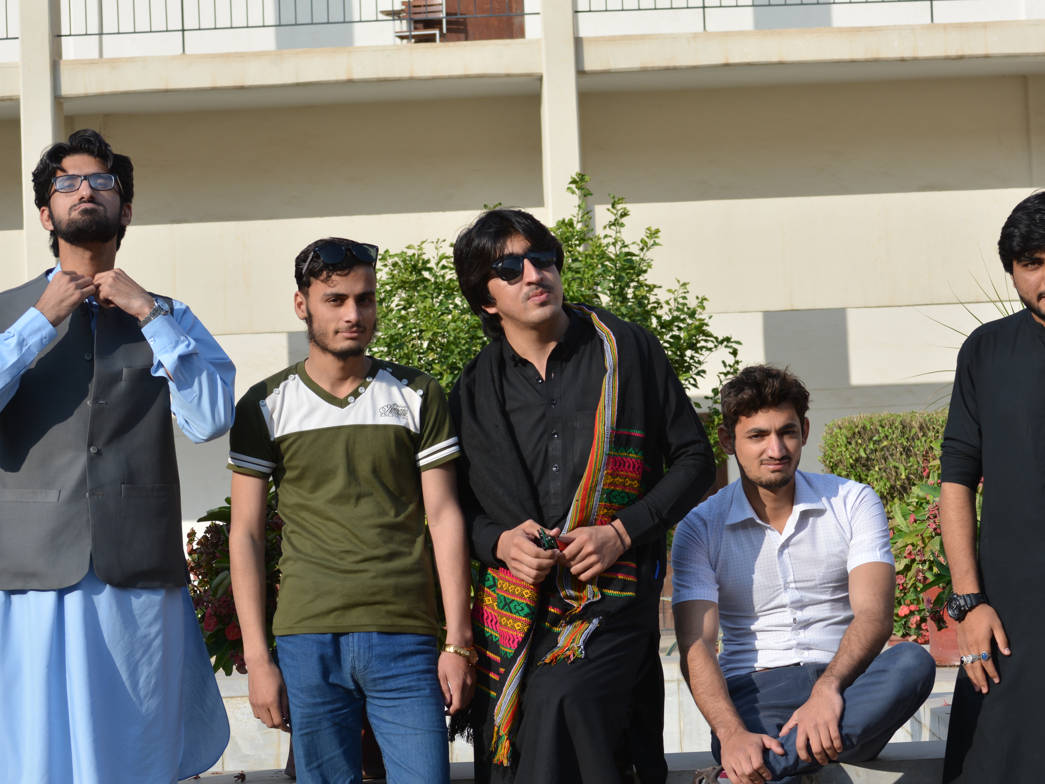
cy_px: 340
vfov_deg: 14.1
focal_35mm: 105
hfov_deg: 18.8
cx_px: 640
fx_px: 3158
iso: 110
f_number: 8
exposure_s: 1/250
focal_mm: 55
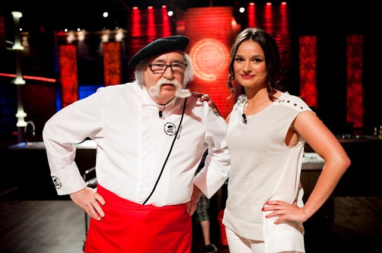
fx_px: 371
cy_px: 126
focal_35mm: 35
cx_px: 191
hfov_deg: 54.5
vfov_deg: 37.8
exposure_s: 1/100
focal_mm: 35
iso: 800
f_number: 4
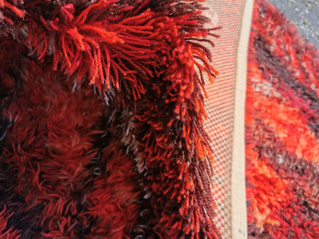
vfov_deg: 51.4
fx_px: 249
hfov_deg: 65.3
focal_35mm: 27
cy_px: 120
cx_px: 160
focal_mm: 5.56
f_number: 1.6
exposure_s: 1/5882
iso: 50
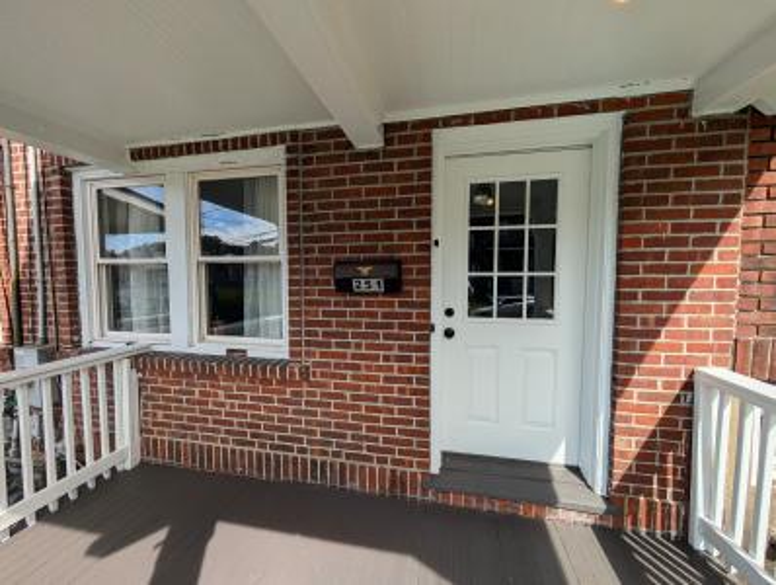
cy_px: 292
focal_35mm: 12
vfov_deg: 94.7
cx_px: 388
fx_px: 269
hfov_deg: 110.4
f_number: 1.7
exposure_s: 1/1464
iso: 48
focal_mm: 2.02
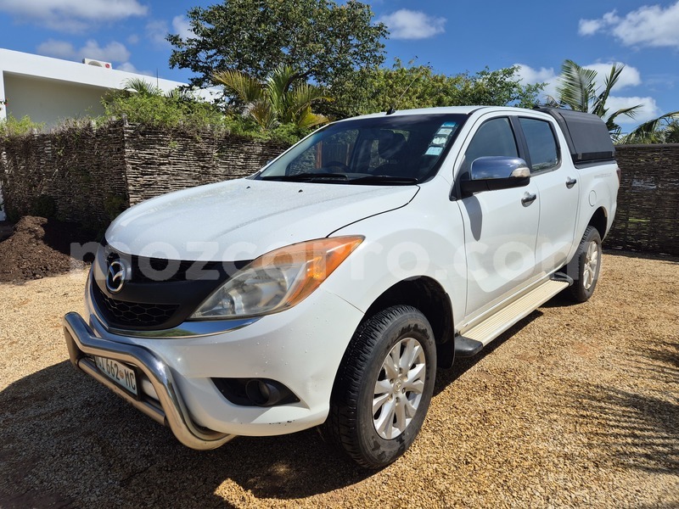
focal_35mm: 23
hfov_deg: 73.9
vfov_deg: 58.9
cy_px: 254
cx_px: 340
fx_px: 451
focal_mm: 5.4
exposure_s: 1/3792
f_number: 1.8
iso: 25
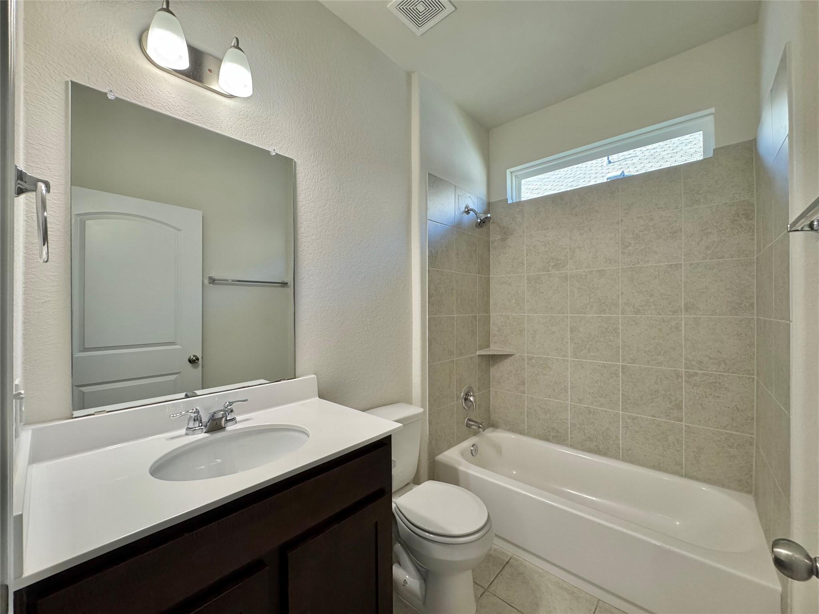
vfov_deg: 85.7
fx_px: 331
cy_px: 307
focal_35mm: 14
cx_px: 410
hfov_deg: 102.1
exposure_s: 1/120
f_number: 2.2
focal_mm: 2.22
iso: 250
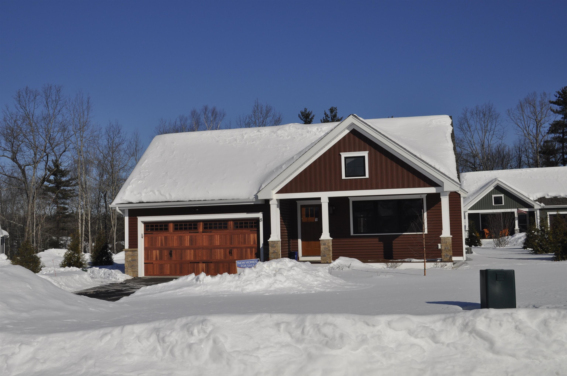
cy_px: 188
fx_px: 566
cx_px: 284
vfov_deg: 36.8
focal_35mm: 36
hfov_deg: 53.2
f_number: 11
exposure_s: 1/500
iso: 200
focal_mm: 24
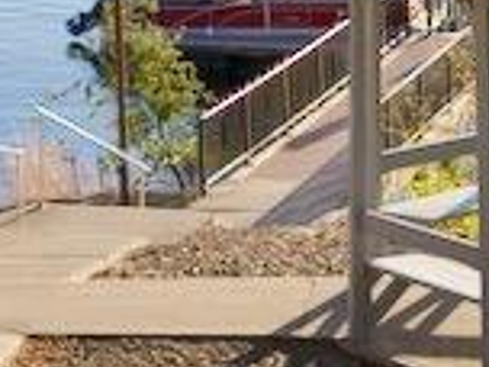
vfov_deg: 7.2
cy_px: -175
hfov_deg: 9.8
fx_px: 2854
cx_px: 351
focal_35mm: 202
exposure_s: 1/250
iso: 160
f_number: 5.6
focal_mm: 50
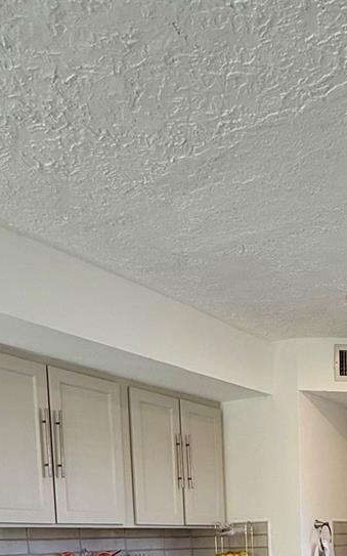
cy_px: 614
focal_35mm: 42
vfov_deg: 38.8
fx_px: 636
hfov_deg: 28.7
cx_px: 345
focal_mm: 2.22
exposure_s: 1/120
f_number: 2.2
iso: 80
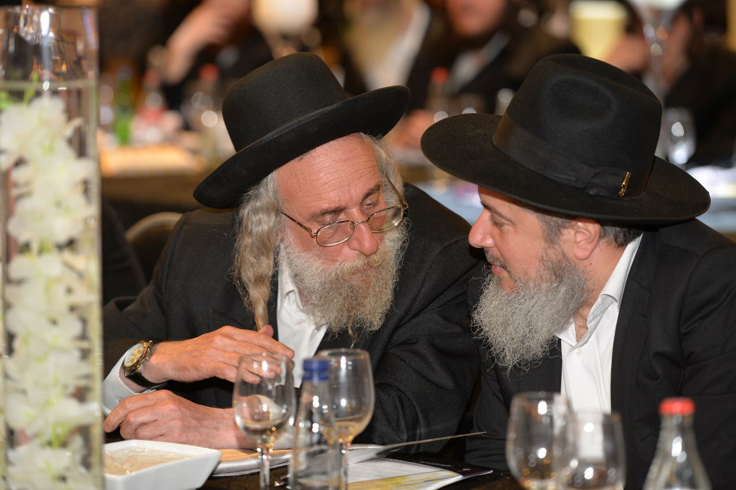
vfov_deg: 9.8
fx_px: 2862
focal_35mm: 140
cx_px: 368
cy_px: 245
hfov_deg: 14.7
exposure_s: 1/100
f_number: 3.5
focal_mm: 140
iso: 1000
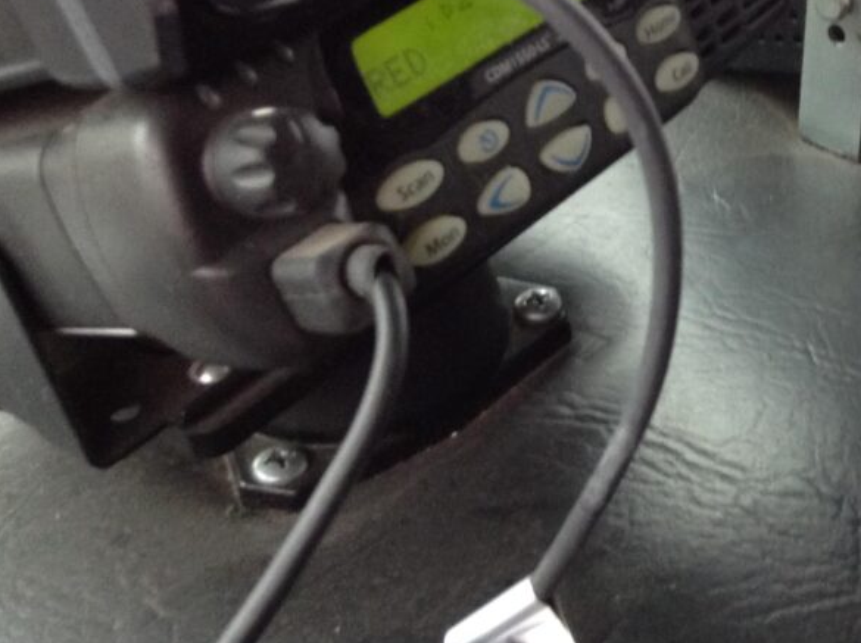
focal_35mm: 66
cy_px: 219
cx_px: 830
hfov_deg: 27.9
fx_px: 1639
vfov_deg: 22.1
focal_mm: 3.3
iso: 80
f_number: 2.4
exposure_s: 1/24
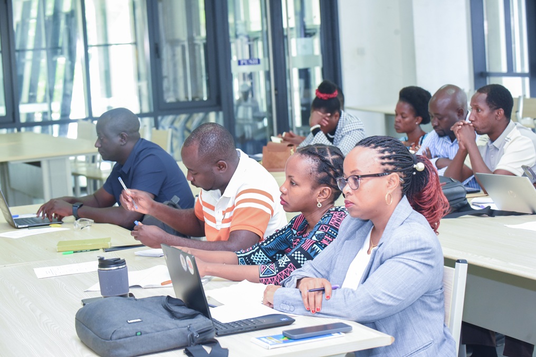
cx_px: 268
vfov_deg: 15.2
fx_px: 1340
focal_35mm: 90
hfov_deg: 22.6
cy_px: 178
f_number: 8
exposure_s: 1/125
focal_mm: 90
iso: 4000
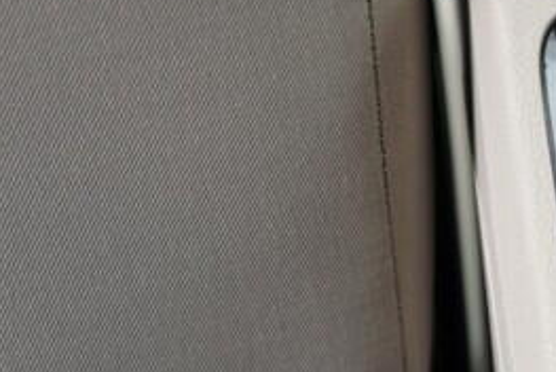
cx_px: 837
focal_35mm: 140
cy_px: 403
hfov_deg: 13.7
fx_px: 2165
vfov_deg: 9.7
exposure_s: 1/40
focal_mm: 24
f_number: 2.8
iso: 400
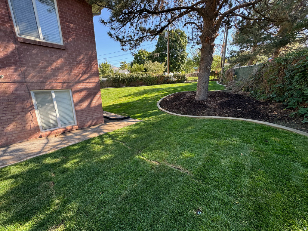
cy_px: 116
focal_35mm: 14
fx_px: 125
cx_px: 154
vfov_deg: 85.7
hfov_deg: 102.1
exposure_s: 1/141
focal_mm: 2.22
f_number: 2.2
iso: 40
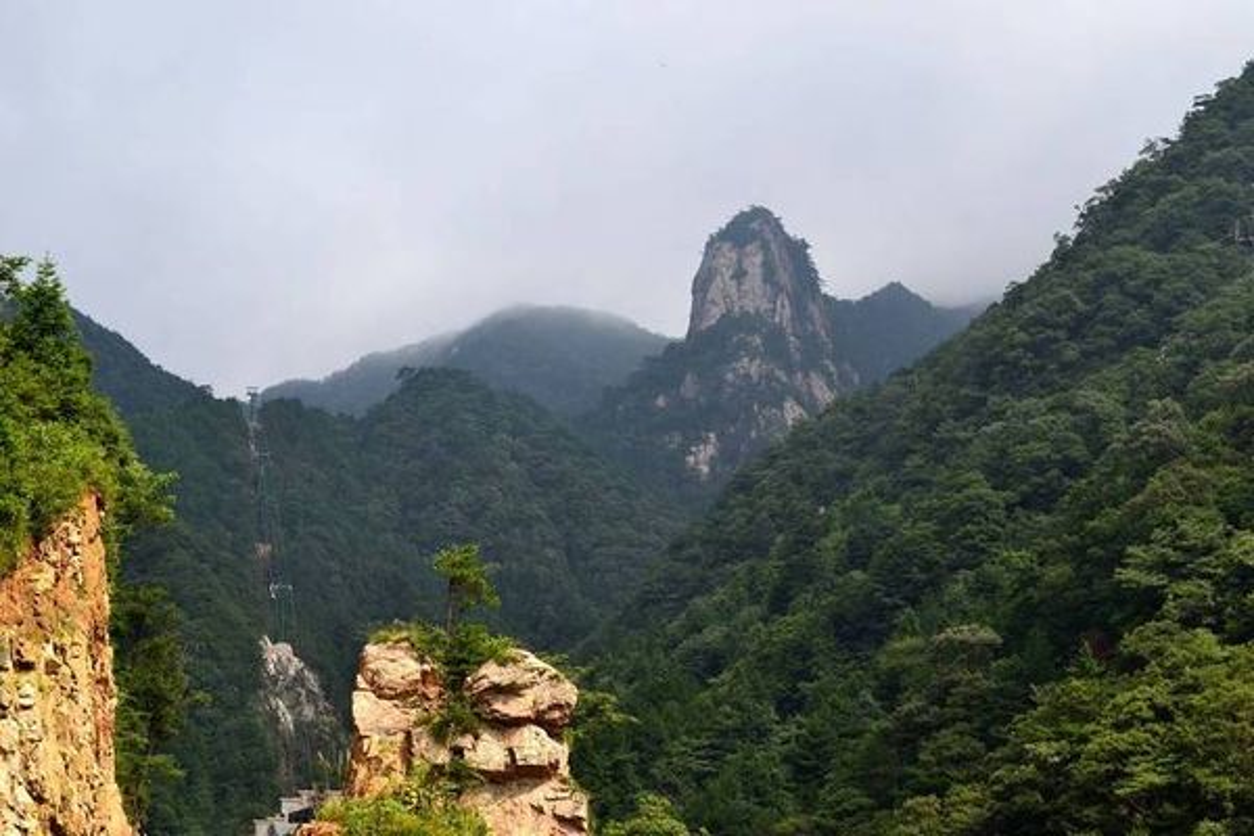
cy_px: 418
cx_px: 627
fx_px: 2874
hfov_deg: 24.6
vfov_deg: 16.6
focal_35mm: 82
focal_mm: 55
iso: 400
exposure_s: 1/250
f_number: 10
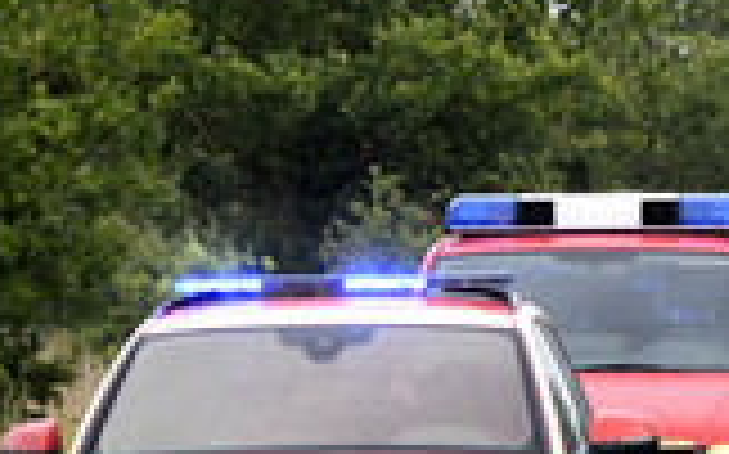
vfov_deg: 3.6
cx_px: 758
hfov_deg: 5.7
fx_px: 7326
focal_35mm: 369
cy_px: 427
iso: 2000
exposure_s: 1/6400
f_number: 5
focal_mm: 130
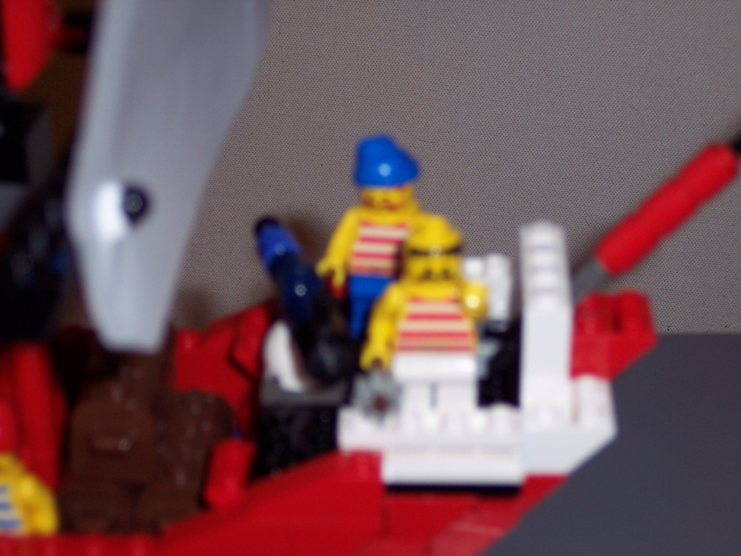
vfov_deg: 16.2
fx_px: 1948
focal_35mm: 91
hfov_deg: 21.5
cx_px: 370
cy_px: 278
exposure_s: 1/90
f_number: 4.1
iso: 100
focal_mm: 18.7
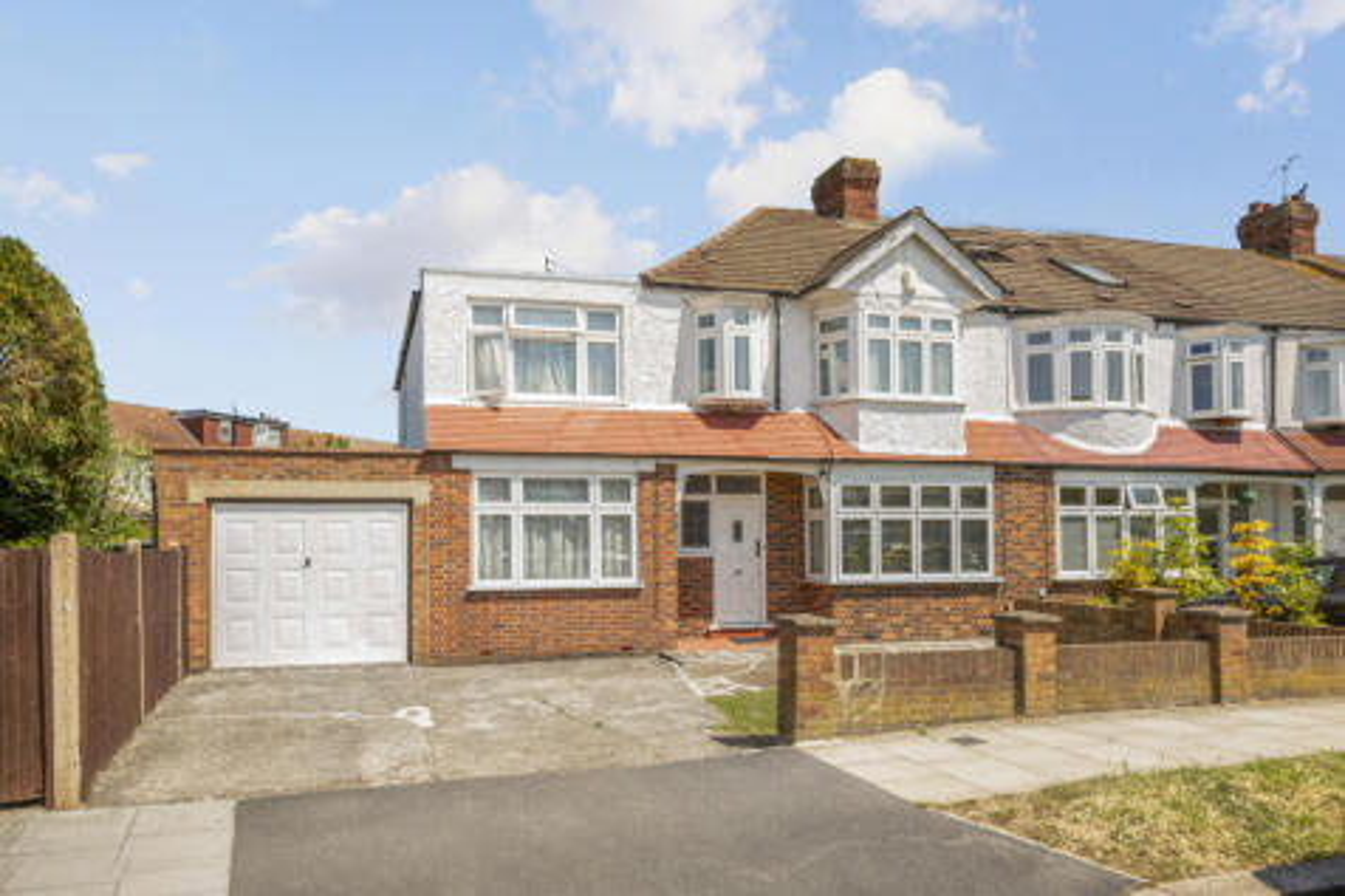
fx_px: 766
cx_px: 672
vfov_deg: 60.7
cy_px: 448
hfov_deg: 82.6
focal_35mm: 20
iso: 200
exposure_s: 1/320
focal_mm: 20.5
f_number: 8
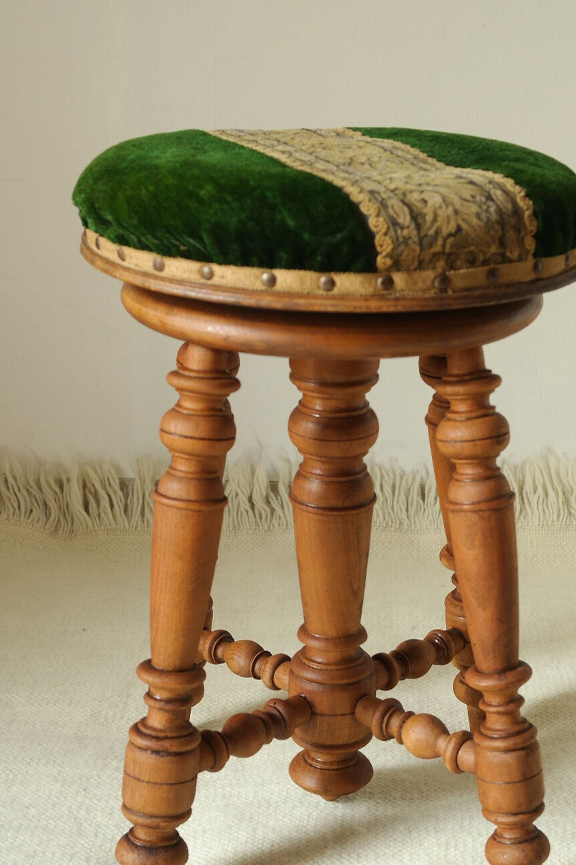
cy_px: 412
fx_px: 1704
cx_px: 337
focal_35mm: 71
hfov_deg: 19.2
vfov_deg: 28.5
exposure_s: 1/30
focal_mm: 35
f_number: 5.6
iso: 400
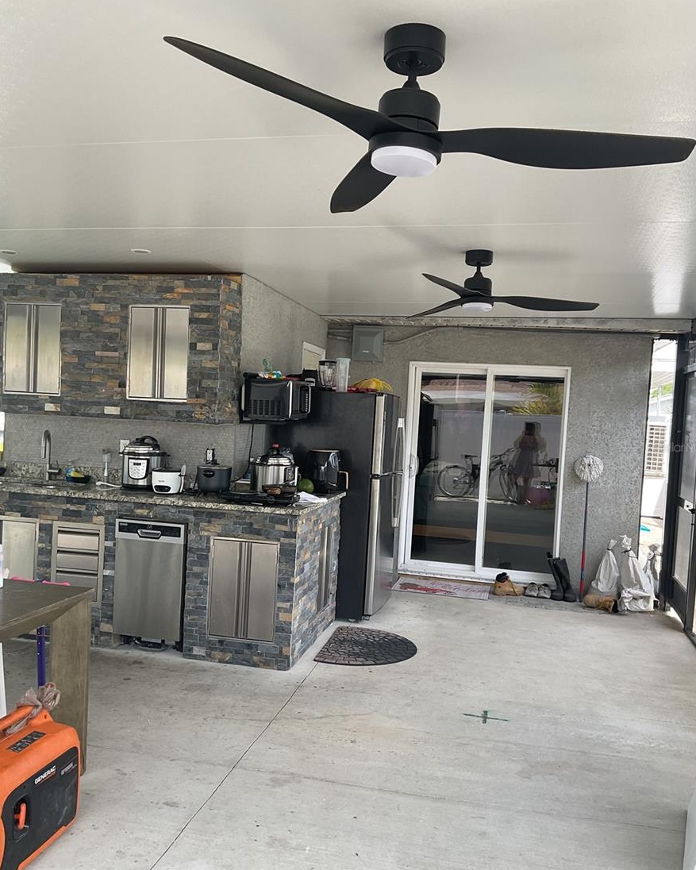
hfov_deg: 47.1
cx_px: 352
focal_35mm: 31
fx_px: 798
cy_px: 447
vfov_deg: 57.2
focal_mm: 3
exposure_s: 1/120
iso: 25
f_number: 1.8
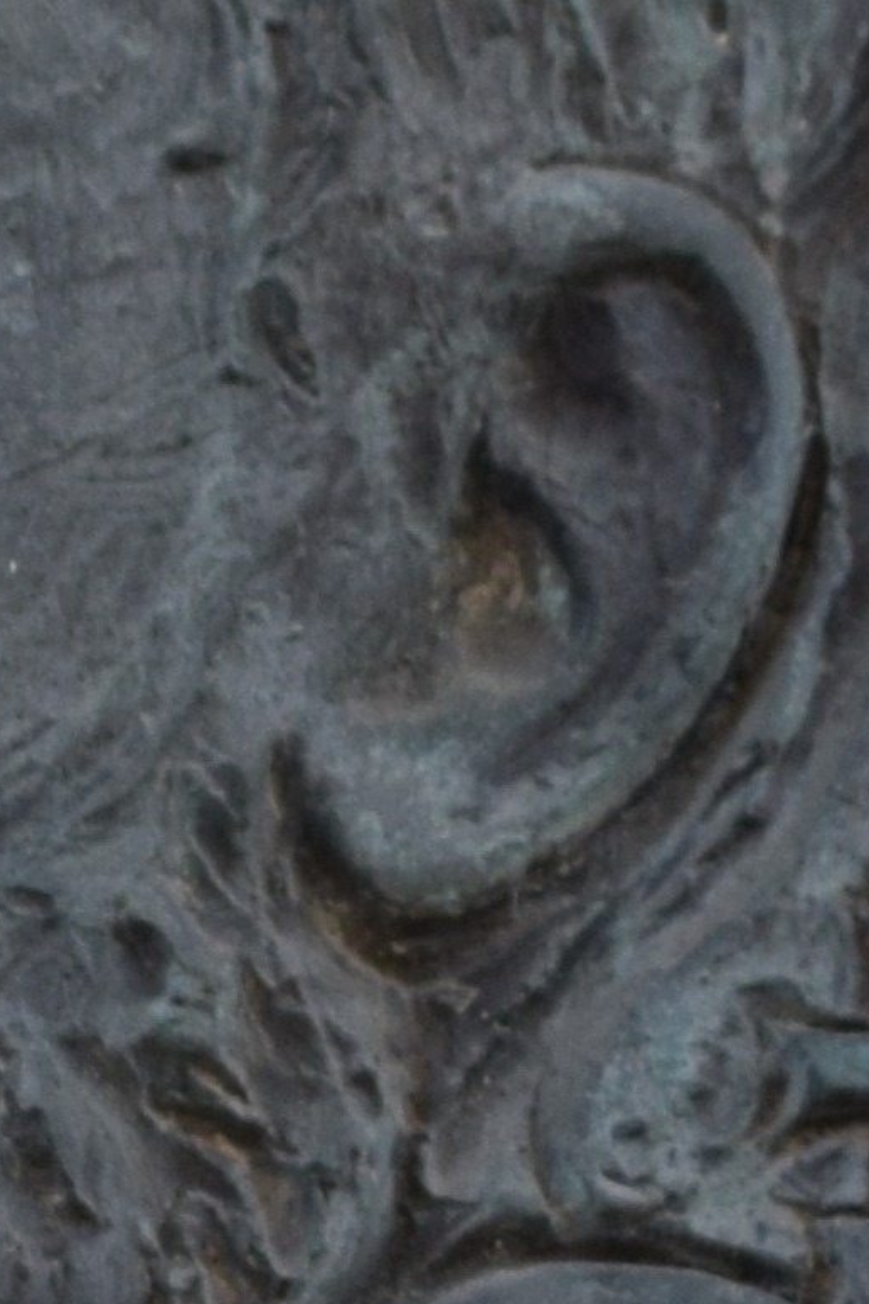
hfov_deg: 3.4
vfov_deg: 5.0
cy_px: 1590
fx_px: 14731
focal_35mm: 407
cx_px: -280
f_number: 4.5
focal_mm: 35
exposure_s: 1/80
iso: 400
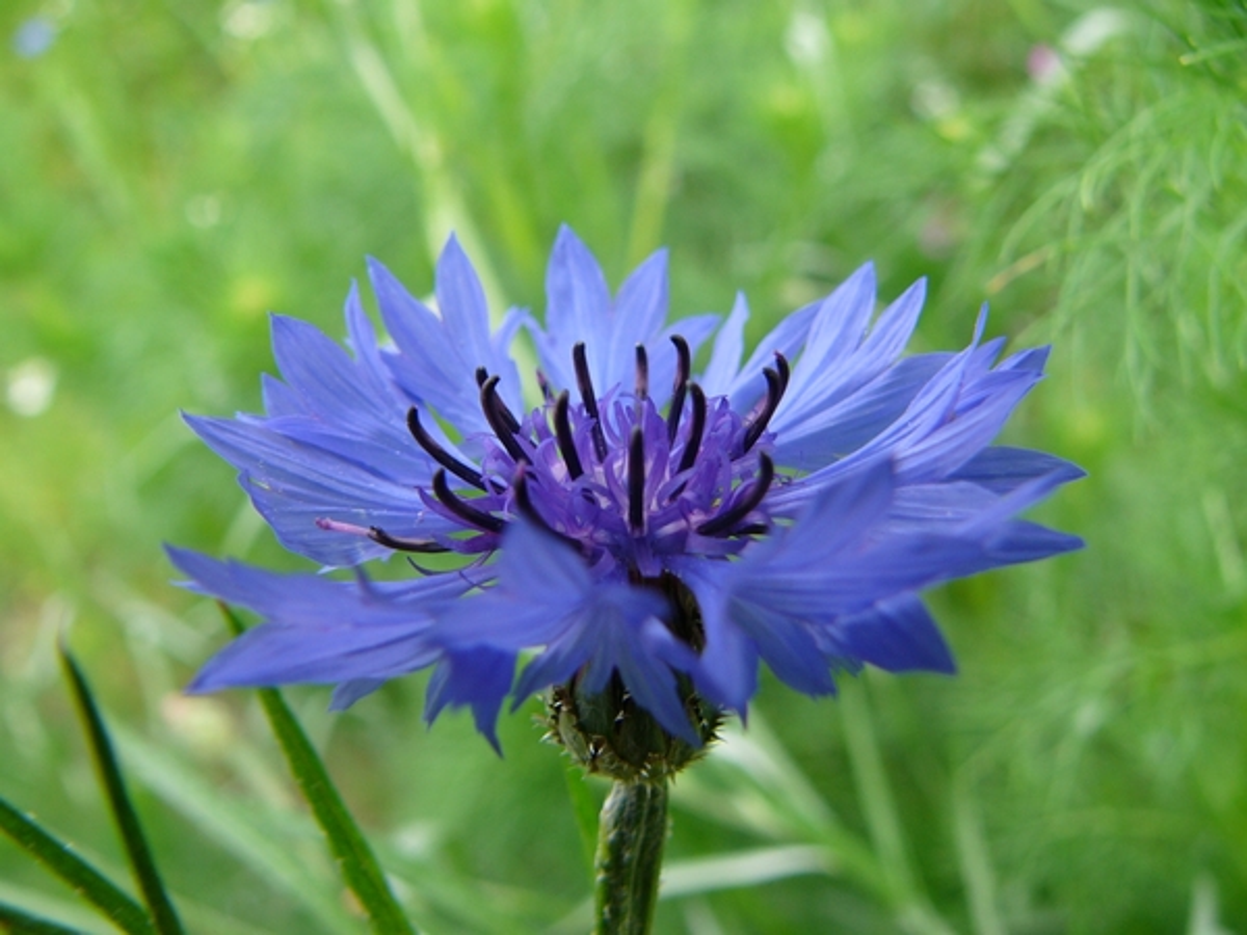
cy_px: 468
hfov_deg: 51.4
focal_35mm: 36
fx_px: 1297
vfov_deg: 39.7
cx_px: 624
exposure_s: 1/100
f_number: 3.7
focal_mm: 6
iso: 50
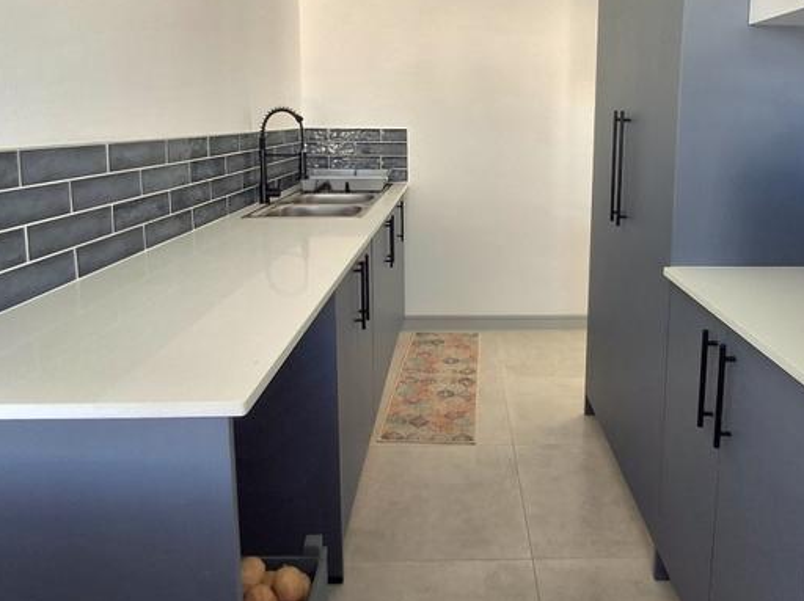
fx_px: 580
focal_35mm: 25
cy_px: 200
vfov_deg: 53.7
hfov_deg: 69.0
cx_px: 470
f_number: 2.2
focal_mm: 1.64
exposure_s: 1/60.2
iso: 40
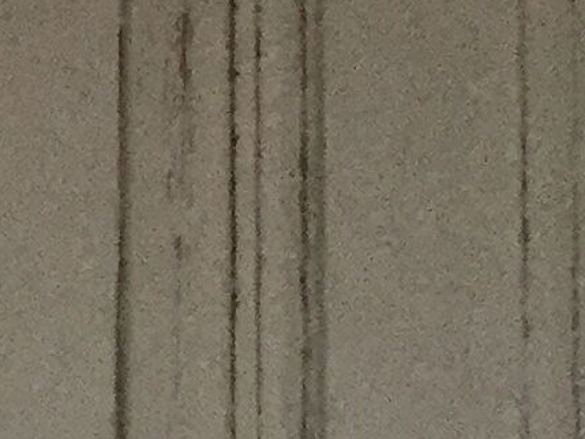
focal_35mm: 236
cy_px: 1610
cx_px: -1520
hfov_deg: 7.0
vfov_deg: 5.6
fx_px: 3989
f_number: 2.4
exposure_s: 1/33
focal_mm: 3.3
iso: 125
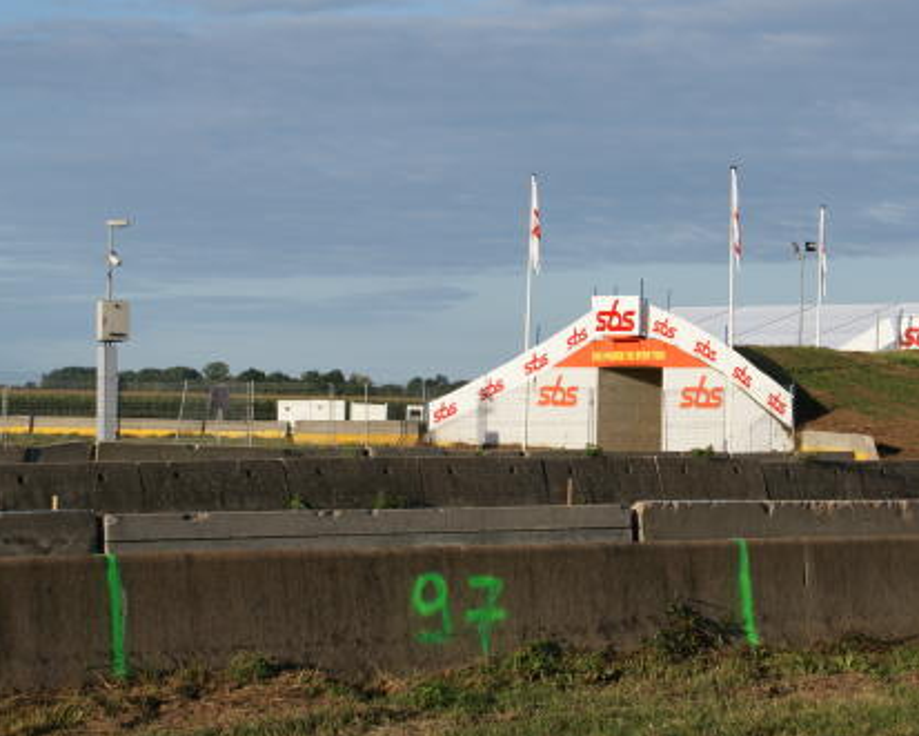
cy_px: 308
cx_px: 621
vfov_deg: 14.1
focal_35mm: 109
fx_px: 2967
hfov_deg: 17.6
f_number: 8
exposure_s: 1/320
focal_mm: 50
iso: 100
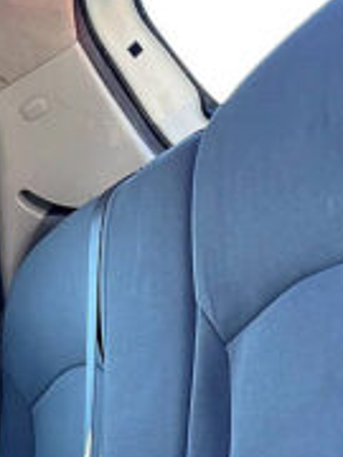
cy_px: 604
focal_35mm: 91
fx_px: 1202
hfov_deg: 16.1
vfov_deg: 19.7
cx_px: 47
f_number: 1.6
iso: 50
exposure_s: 1/171
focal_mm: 5.1
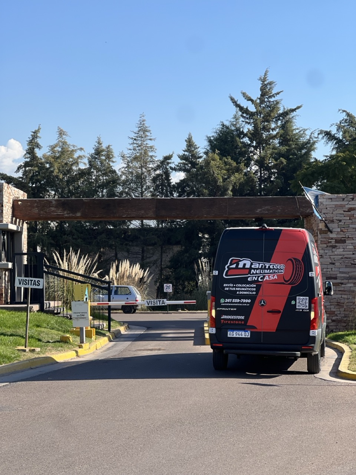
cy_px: 238
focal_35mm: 77
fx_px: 1056
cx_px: 178
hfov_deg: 19.1
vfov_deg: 25.3
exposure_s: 1/423
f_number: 2.8
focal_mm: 9
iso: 32
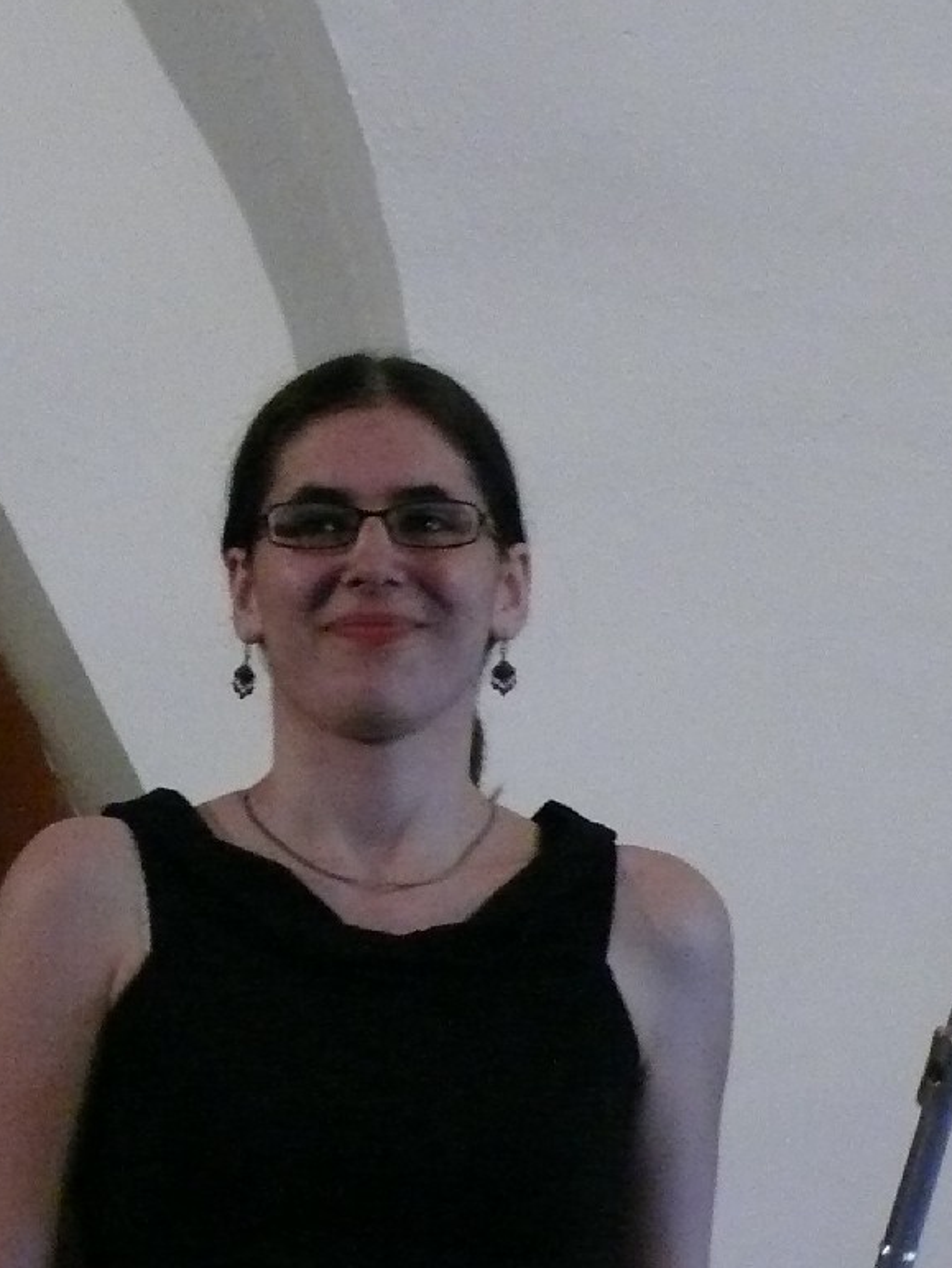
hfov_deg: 8.2
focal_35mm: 182
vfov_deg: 10.9
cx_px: 411
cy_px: 692
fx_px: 6668
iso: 640
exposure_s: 1/60
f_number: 3.2
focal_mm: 14.3
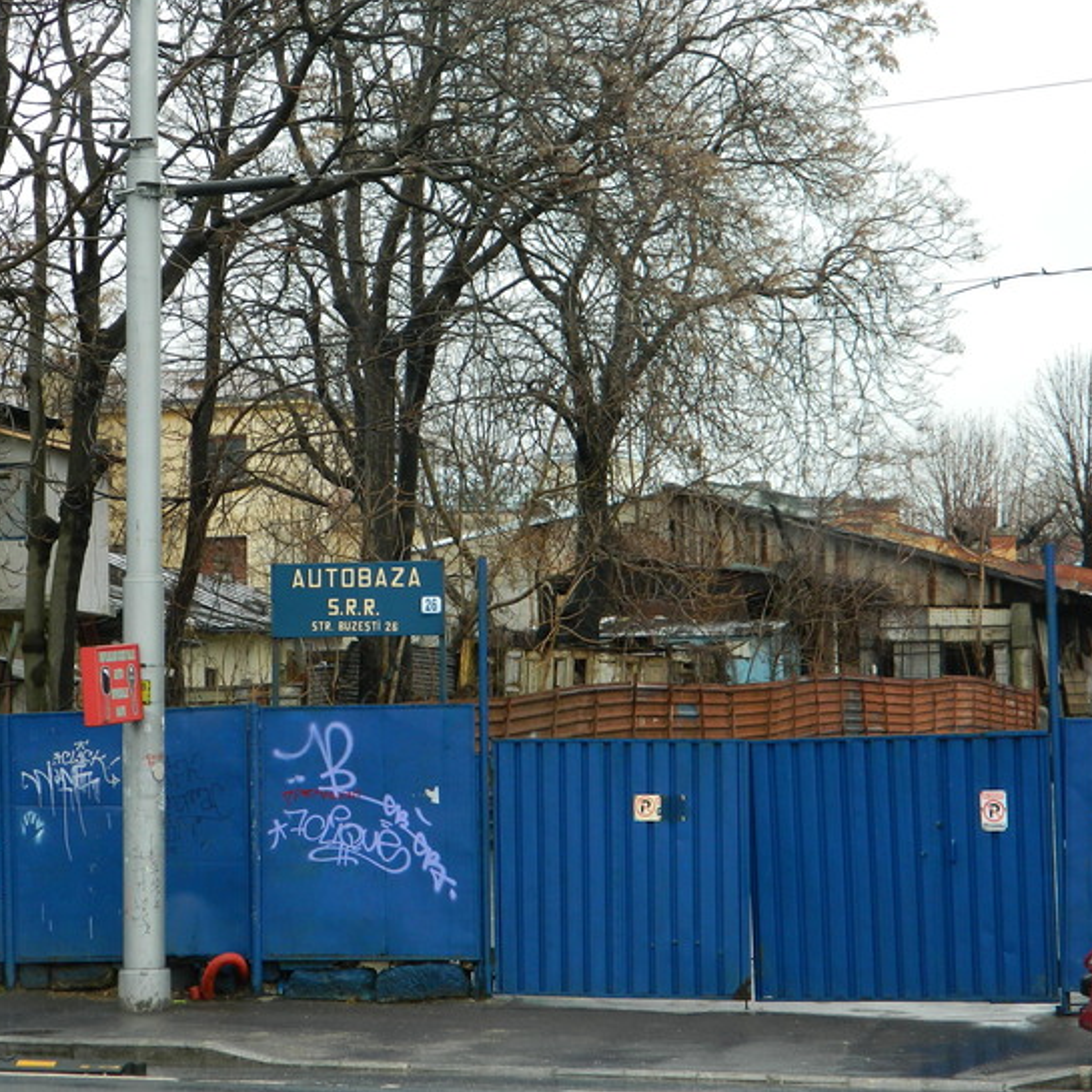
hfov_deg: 15.9
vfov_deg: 16.0
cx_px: 315
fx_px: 3890
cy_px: 495
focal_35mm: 109
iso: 80
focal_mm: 15.1
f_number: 4.2
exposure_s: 1/50
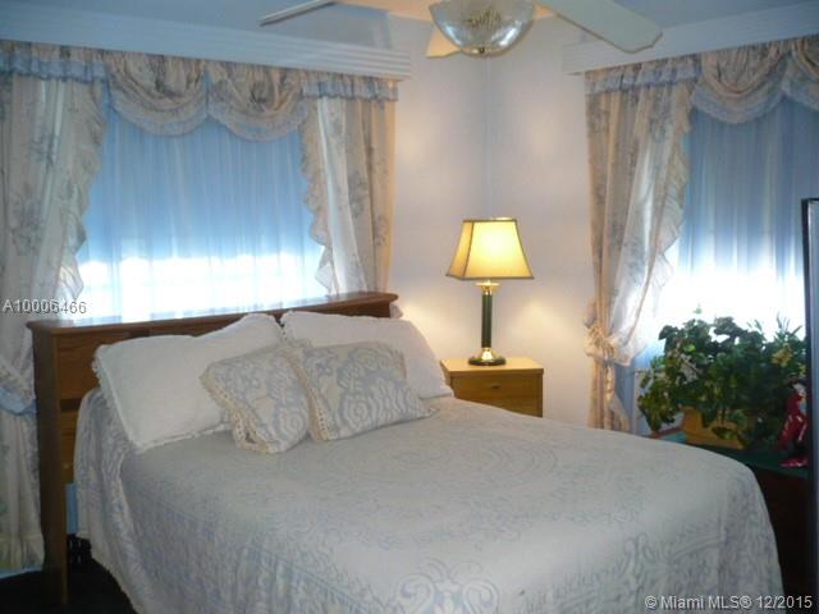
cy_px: 307
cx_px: 410
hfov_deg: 52.6
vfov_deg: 40.7
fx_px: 828
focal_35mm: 35
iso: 200
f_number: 2.8
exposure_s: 1/30
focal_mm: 5.8
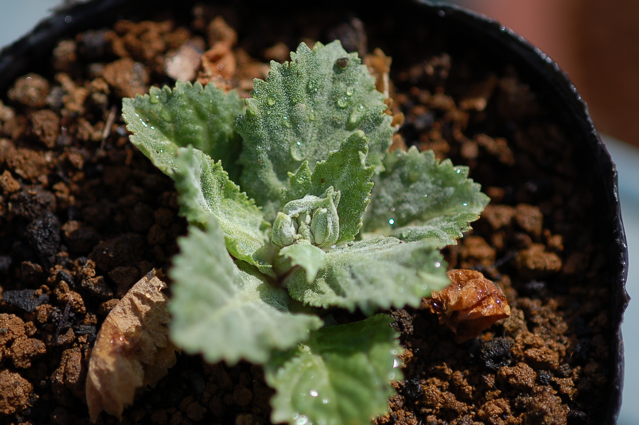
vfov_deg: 8.7
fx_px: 2793
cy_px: 212
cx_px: 320
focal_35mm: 158
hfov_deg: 13.1
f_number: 3.5
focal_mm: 105
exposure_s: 1/3200
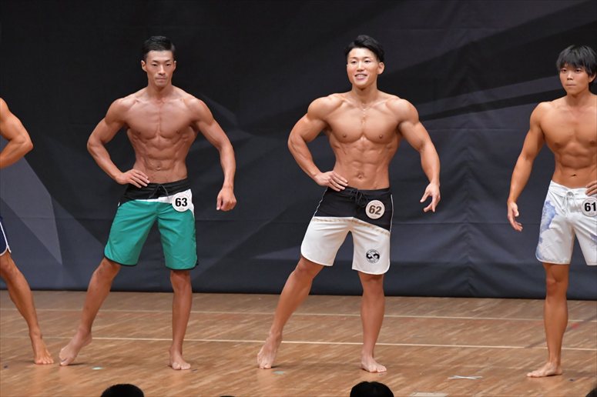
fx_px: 4475
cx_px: 298
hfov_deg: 7.6
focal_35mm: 270
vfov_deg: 5.1
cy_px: 198
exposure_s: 1/400
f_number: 5.6
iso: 6400
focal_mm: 180
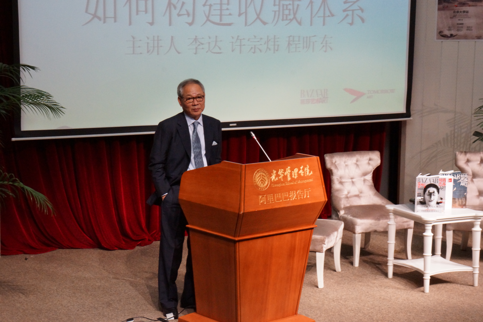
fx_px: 1087
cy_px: 161
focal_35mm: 81
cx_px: 242
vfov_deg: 16.9
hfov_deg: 25.1
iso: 3200
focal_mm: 54
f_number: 16
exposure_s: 1/40
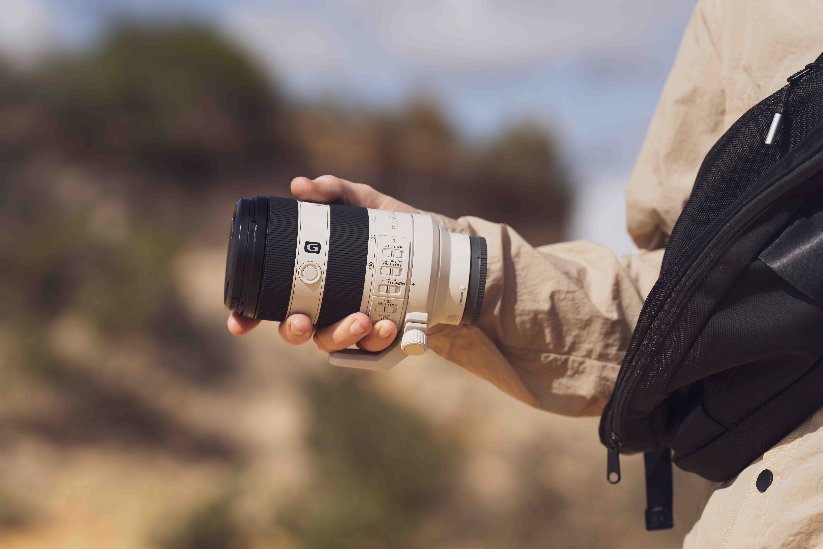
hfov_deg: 17.9
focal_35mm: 114
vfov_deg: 12.0
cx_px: 412
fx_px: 2606
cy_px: 274
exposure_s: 1/1600
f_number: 4
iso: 100
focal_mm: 114
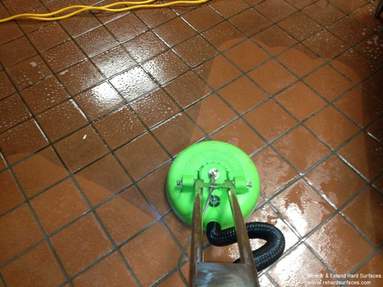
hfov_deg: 52.6
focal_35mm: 35
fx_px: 387
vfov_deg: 40.7
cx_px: 192
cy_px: 144
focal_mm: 4.28
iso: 250
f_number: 2.4
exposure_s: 1/20
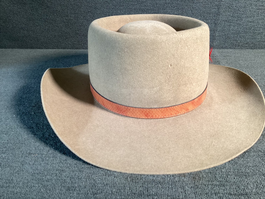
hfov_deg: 58.3
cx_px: 132
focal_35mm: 31
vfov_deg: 45.4
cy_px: 100
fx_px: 237
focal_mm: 3.3
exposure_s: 1/50
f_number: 2.4
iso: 160
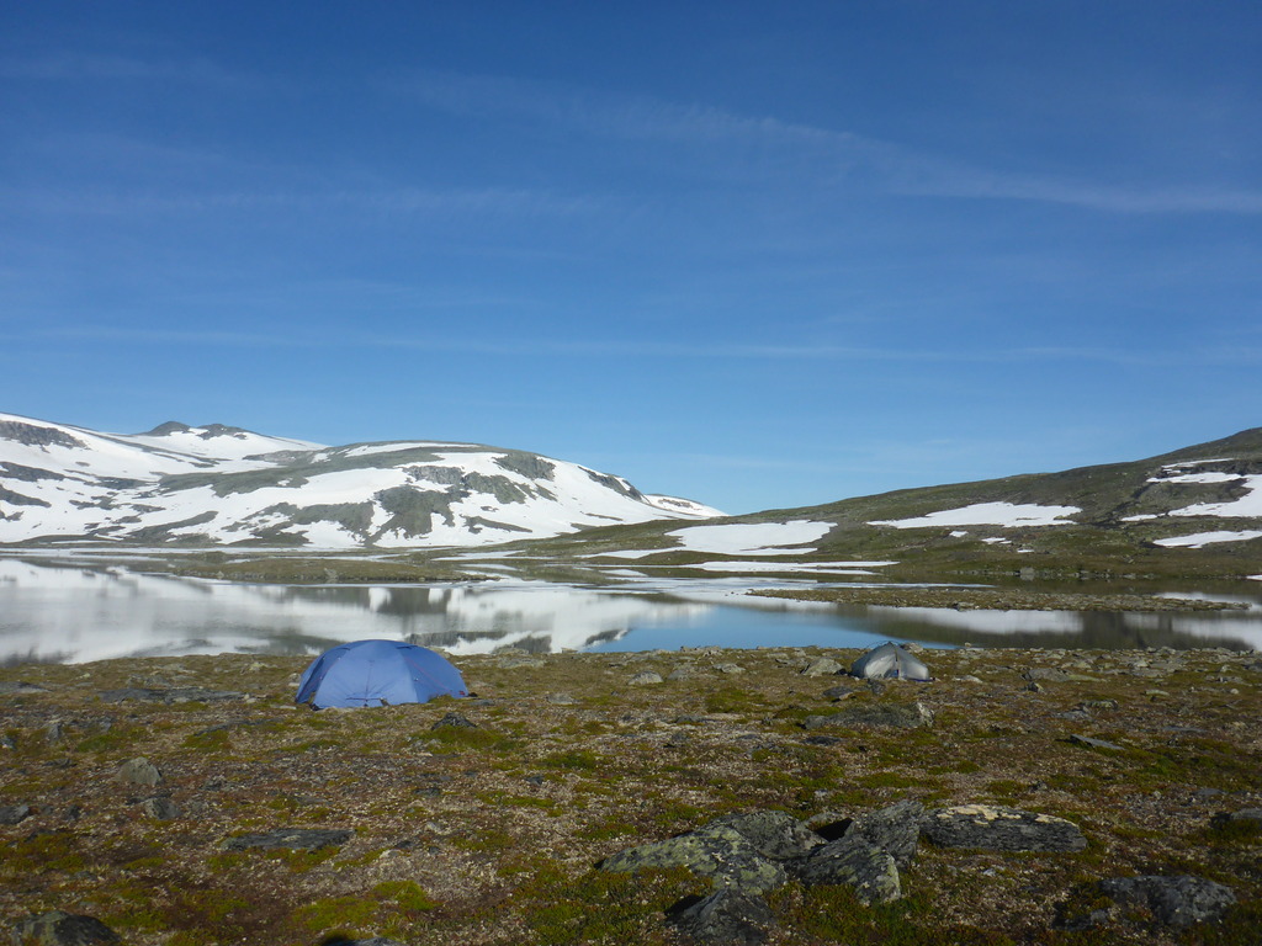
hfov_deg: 63.4
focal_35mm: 28
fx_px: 1021
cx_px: 631
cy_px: 473
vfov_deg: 49.7
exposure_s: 1/250
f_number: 10
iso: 100
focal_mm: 4.9
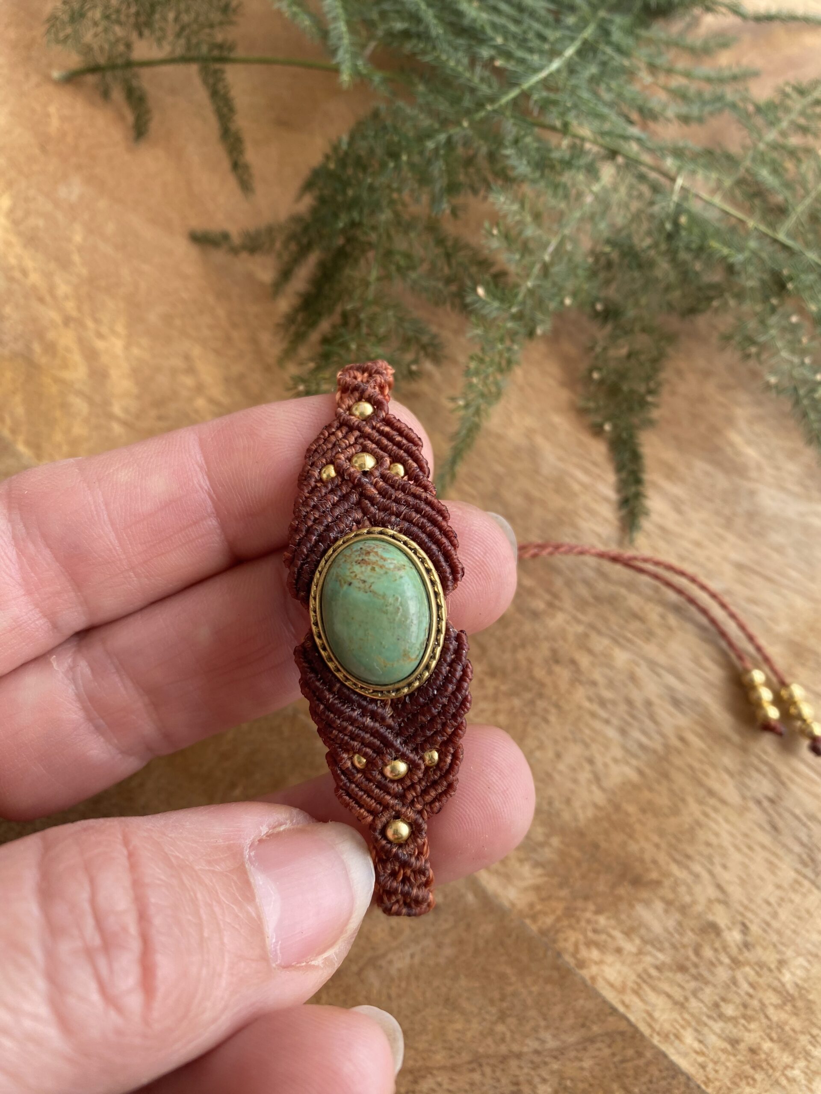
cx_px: 410
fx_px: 791
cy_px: 547
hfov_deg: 54.9
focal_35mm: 25
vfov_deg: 69.4
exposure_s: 1/529
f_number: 1.8
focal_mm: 4.25
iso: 32
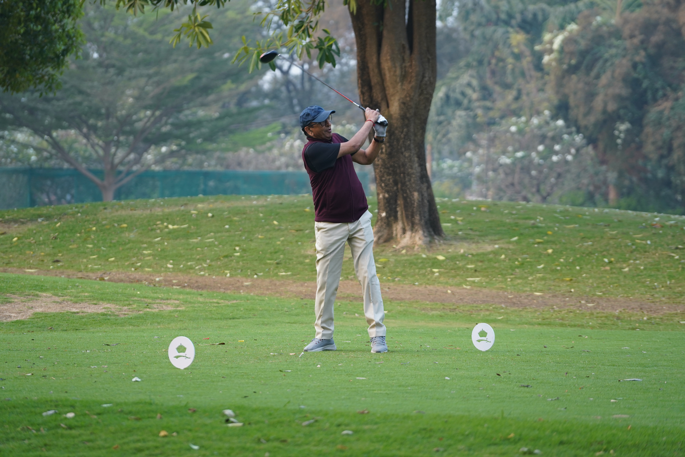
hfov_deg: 12.2
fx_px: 3196
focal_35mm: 168
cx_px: 342
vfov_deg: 8.2
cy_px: 228
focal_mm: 168
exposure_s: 1/500
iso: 1000
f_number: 4
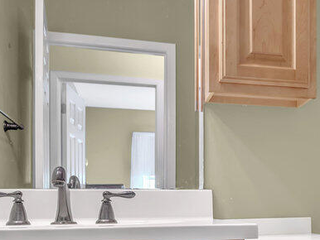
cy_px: 226
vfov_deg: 27.3
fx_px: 472
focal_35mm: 51
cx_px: 308
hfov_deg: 34.6
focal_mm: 16
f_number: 5.6
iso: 320
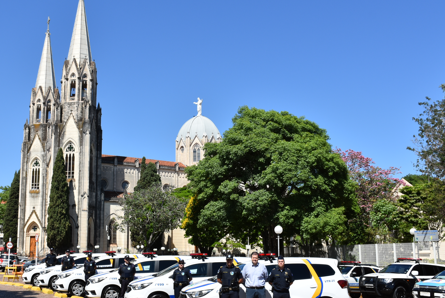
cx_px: 186
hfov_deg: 47.2
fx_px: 507
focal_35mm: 41
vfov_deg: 32.7
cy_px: 151
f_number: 8
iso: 160
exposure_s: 1/500
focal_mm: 20
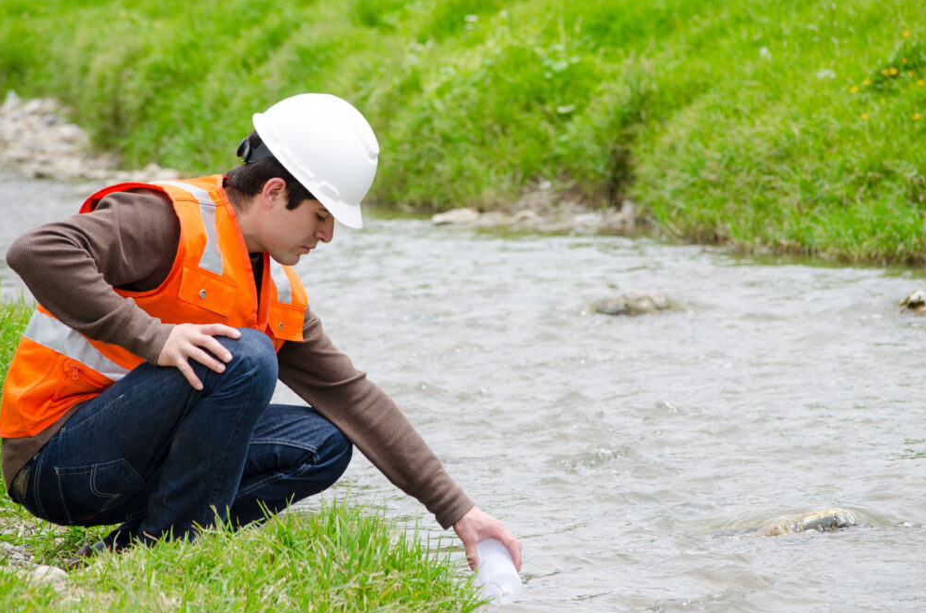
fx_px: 5351
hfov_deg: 9.9
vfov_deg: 6.6
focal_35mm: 209
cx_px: 467
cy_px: 314
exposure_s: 1/200
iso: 100
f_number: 7.1
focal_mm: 135
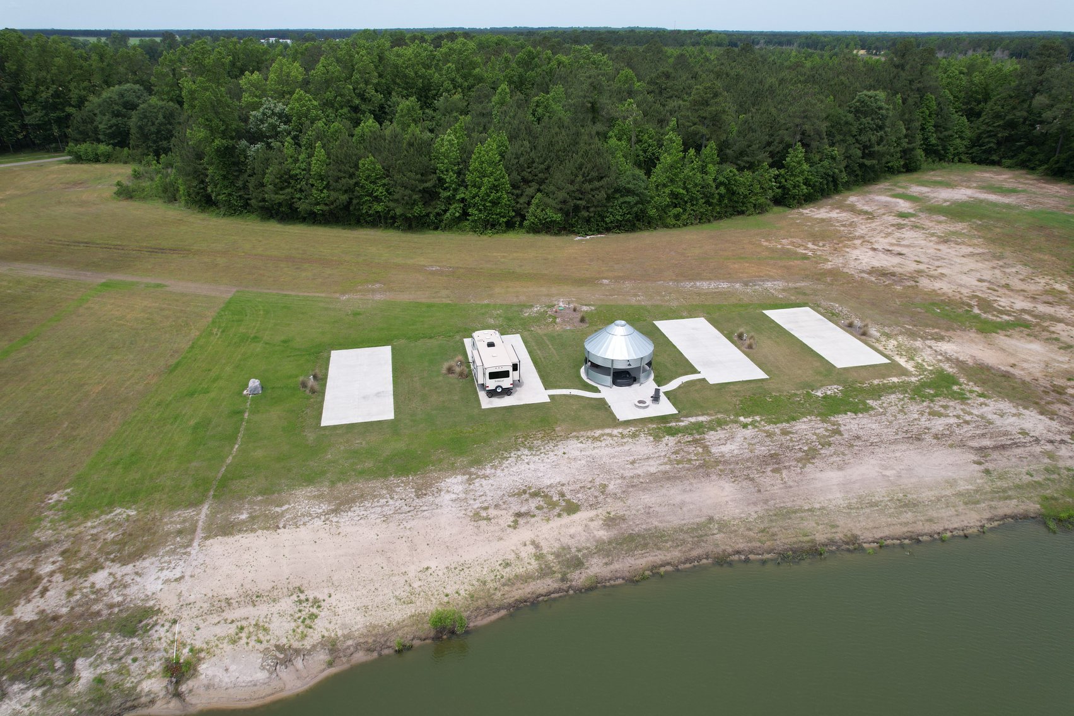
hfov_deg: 78.6
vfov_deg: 57.2
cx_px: 537
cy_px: 358
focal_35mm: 22
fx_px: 656
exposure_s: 1/2000
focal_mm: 8.38
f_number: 2.8
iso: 120
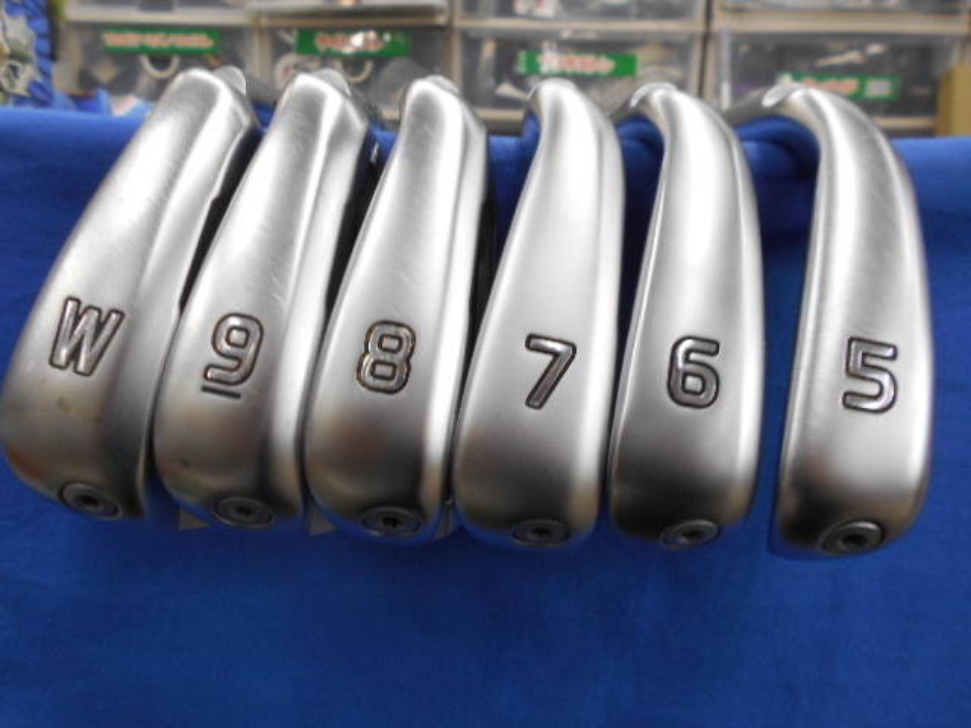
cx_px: 486
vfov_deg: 53.1
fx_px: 729
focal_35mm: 26
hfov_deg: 67.3
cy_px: 364
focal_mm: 4.6
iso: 110
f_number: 3.2
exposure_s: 1/30
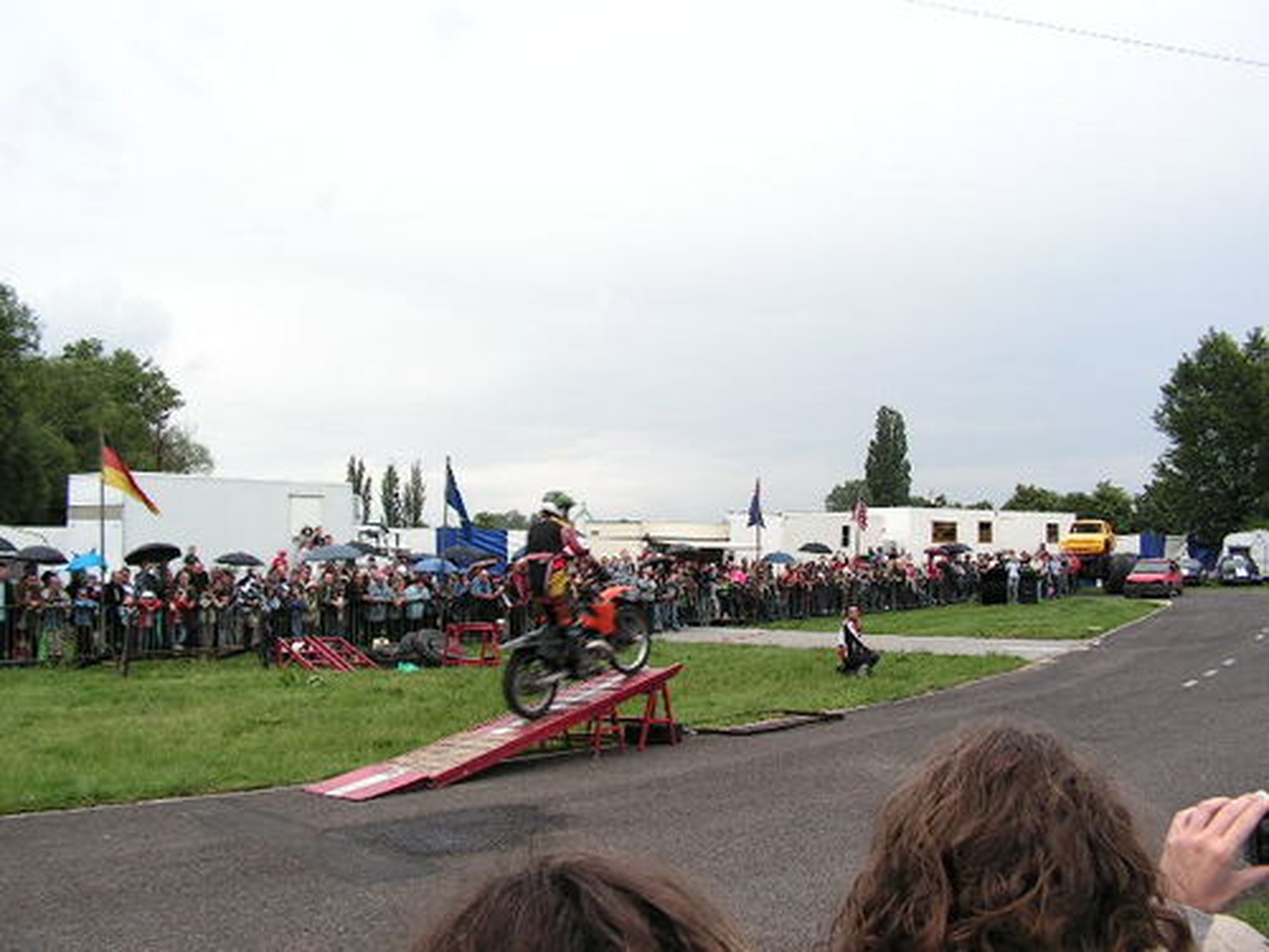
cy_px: 476
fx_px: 1320
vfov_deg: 39.7
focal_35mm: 36
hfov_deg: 51.4
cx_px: 634
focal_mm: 6
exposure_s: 1/200
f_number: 3.2
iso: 64
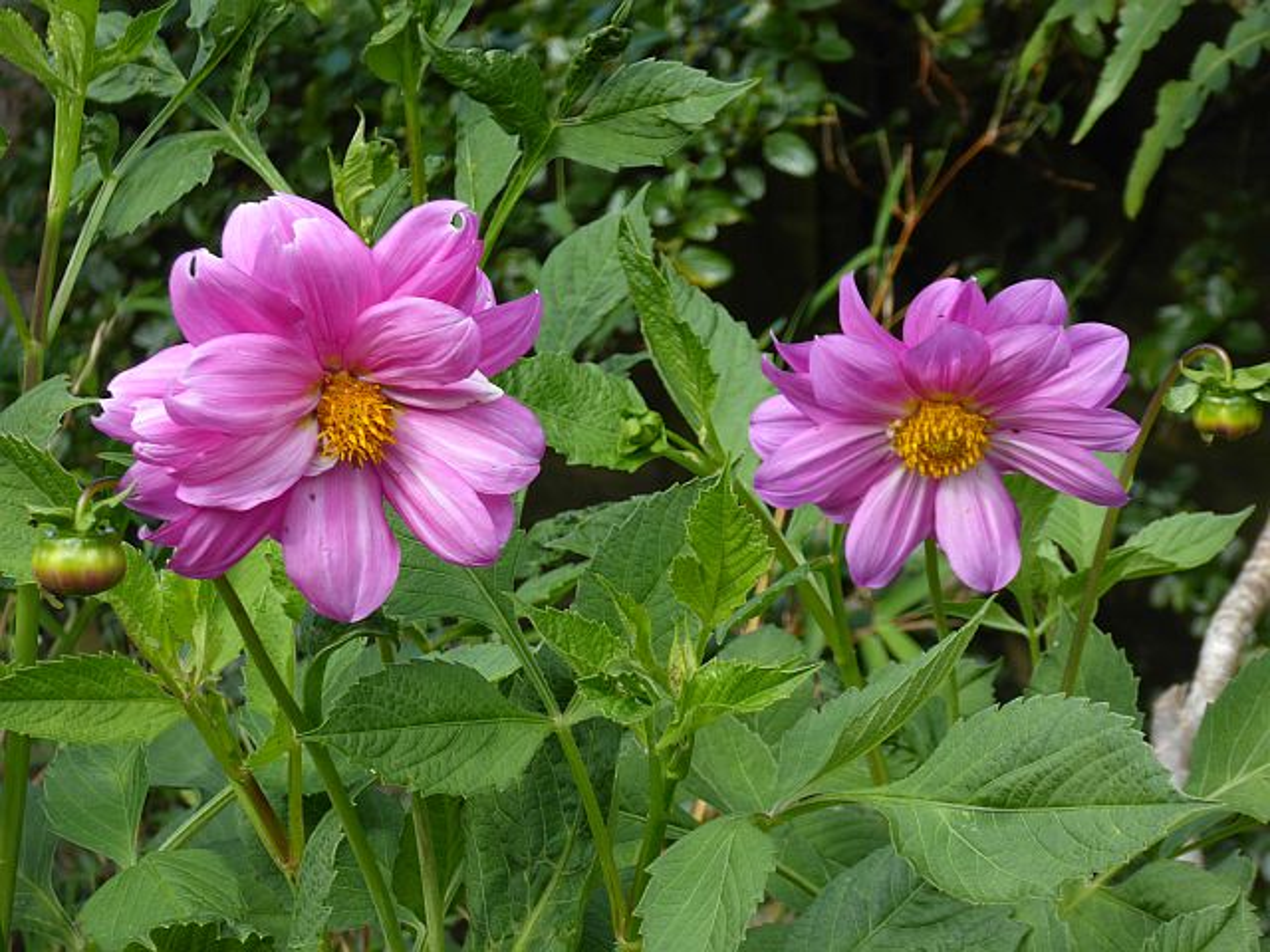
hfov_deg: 13.1
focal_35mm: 151
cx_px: 635
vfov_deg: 9.8
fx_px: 5540
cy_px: 476
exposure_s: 1/80
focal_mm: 27.1
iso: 100
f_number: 5.4
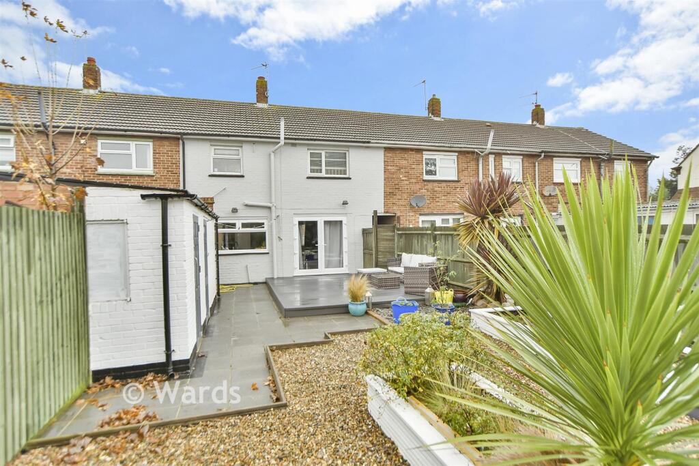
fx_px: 350
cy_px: 233
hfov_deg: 90.0
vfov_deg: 67.4
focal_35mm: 18
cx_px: 350
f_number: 5
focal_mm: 12
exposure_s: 1/100
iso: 500
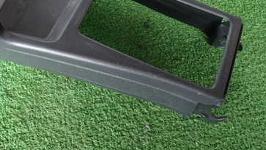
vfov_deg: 25.5
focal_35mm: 45
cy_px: 7
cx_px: 56
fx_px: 317
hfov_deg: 43.5
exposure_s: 1/60
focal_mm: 4.5
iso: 200
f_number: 2
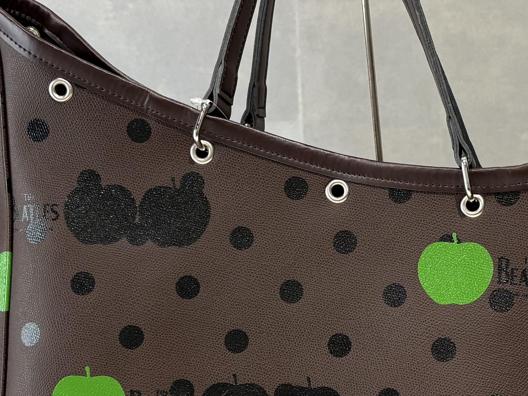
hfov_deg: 26.9
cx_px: 344
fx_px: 1098
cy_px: 302
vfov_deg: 20.3
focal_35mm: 72
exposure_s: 1/113
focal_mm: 5.96
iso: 125
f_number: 1.6
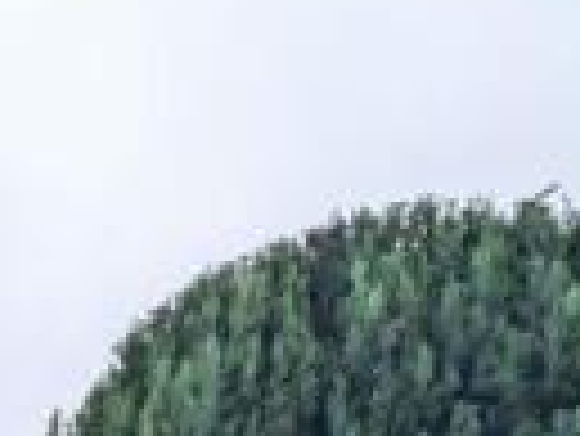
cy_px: 919
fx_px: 906
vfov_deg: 17.3
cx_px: -283
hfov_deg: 26.3
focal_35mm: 54
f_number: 1.7
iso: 68
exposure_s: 1/891
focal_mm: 2.02
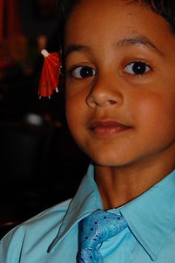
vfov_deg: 16.9
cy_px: 163
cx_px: 77
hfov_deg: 11.3
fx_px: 881
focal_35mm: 121
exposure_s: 1/60
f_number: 4.8
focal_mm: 38
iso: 400
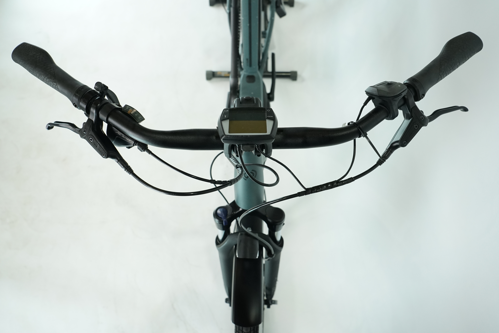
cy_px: 166
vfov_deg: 43.6
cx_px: 250
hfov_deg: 61.9
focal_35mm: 30
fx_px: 416
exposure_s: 1/200
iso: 1600
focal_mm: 30
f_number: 5.6
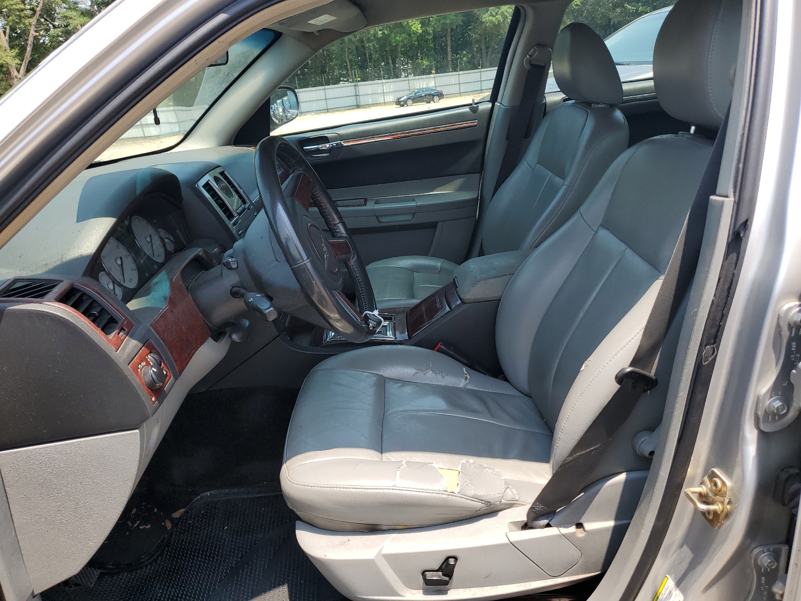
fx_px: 602
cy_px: 300
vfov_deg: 53.1
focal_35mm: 26
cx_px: 400
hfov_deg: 67.3
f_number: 1.5
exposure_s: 1/1111
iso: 50
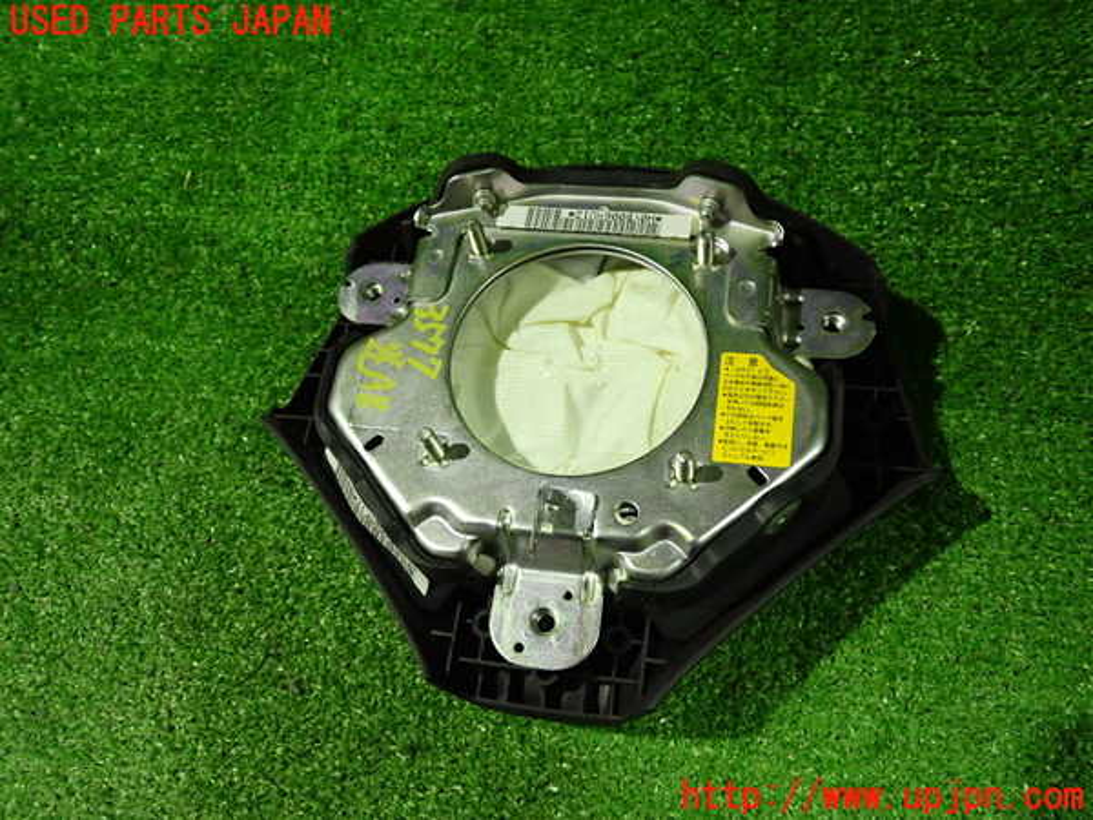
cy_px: 410
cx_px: 546
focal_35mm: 30
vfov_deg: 46.8
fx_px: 947
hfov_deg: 60.0
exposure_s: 1/30
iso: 800
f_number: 2.3
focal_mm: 5.4
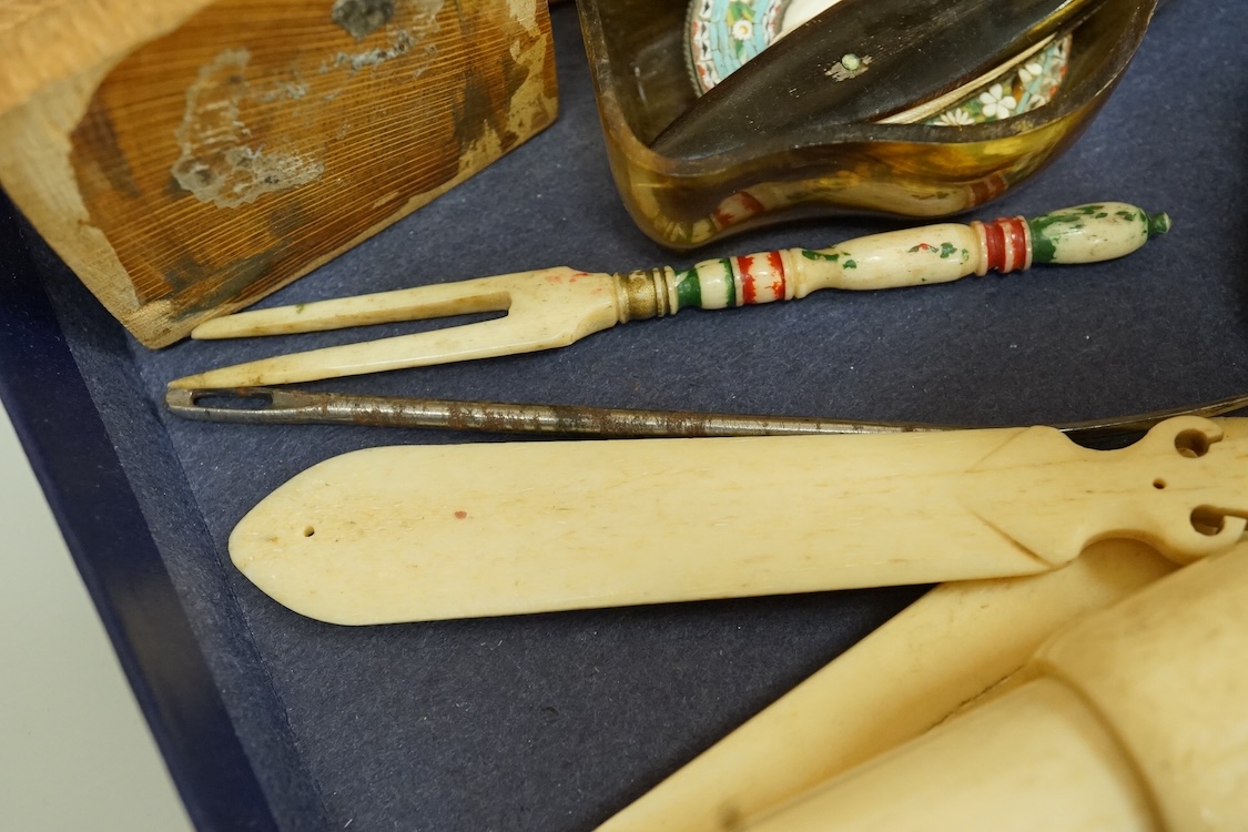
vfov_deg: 29.9
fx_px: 1560
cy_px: 416
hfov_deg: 43.6
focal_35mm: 45
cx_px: 624
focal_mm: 30
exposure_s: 1/80
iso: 2500
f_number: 10
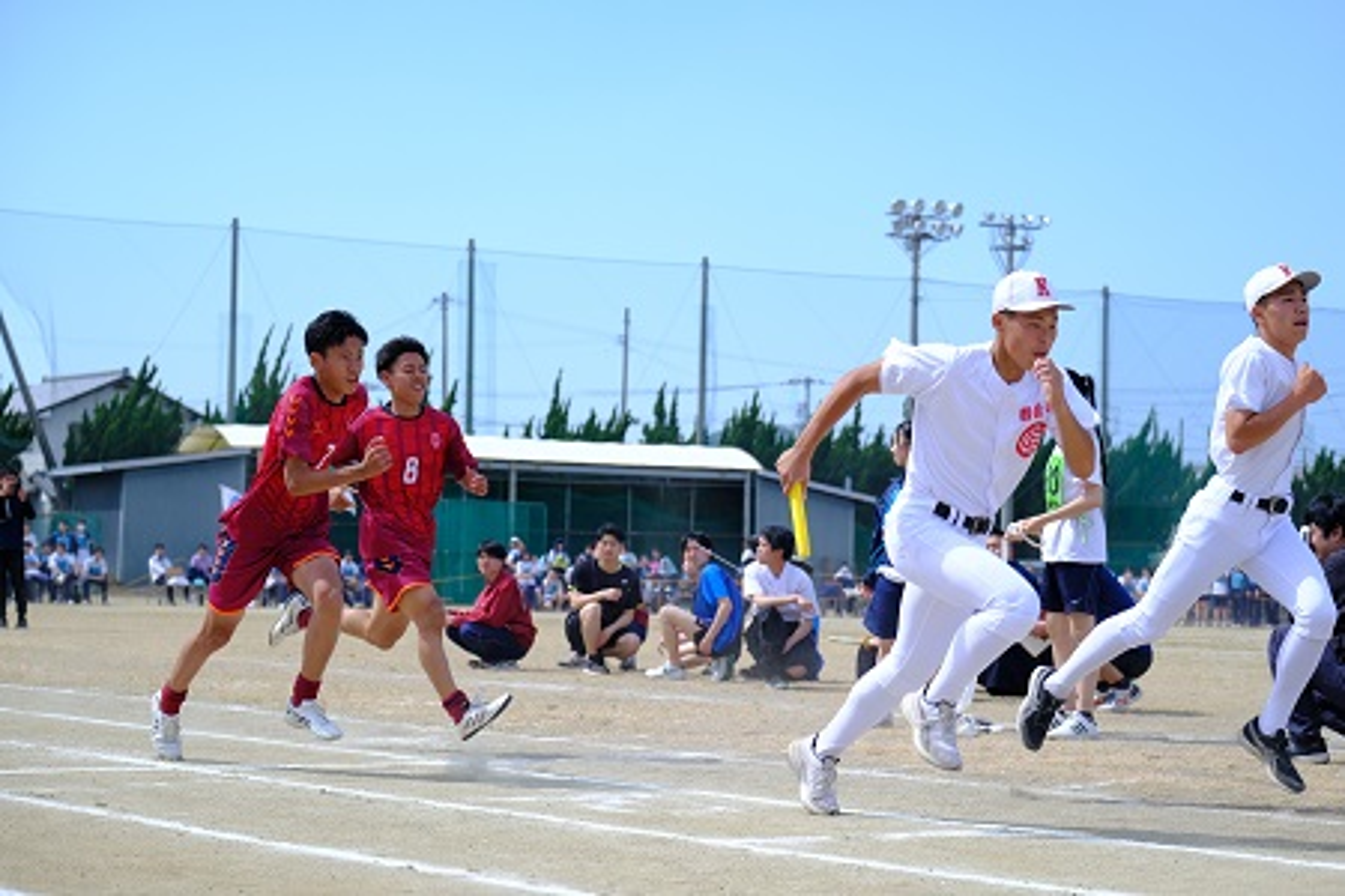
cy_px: 448
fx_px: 2802
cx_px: 672
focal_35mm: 75
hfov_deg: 27.0
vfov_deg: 18.2
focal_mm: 50
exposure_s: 1/2000
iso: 200
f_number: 2.8
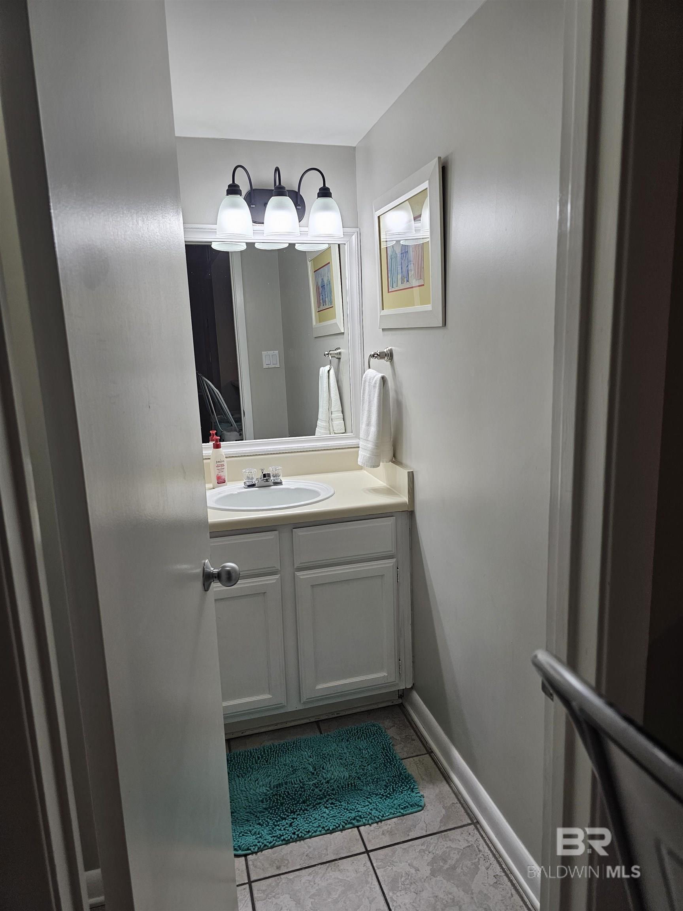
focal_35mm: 23
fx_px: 605
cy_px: 456
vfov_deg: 73.9
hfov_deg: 58.9
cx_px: 342
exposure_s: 1/180
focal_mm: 6.3
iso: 125
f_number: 1.7
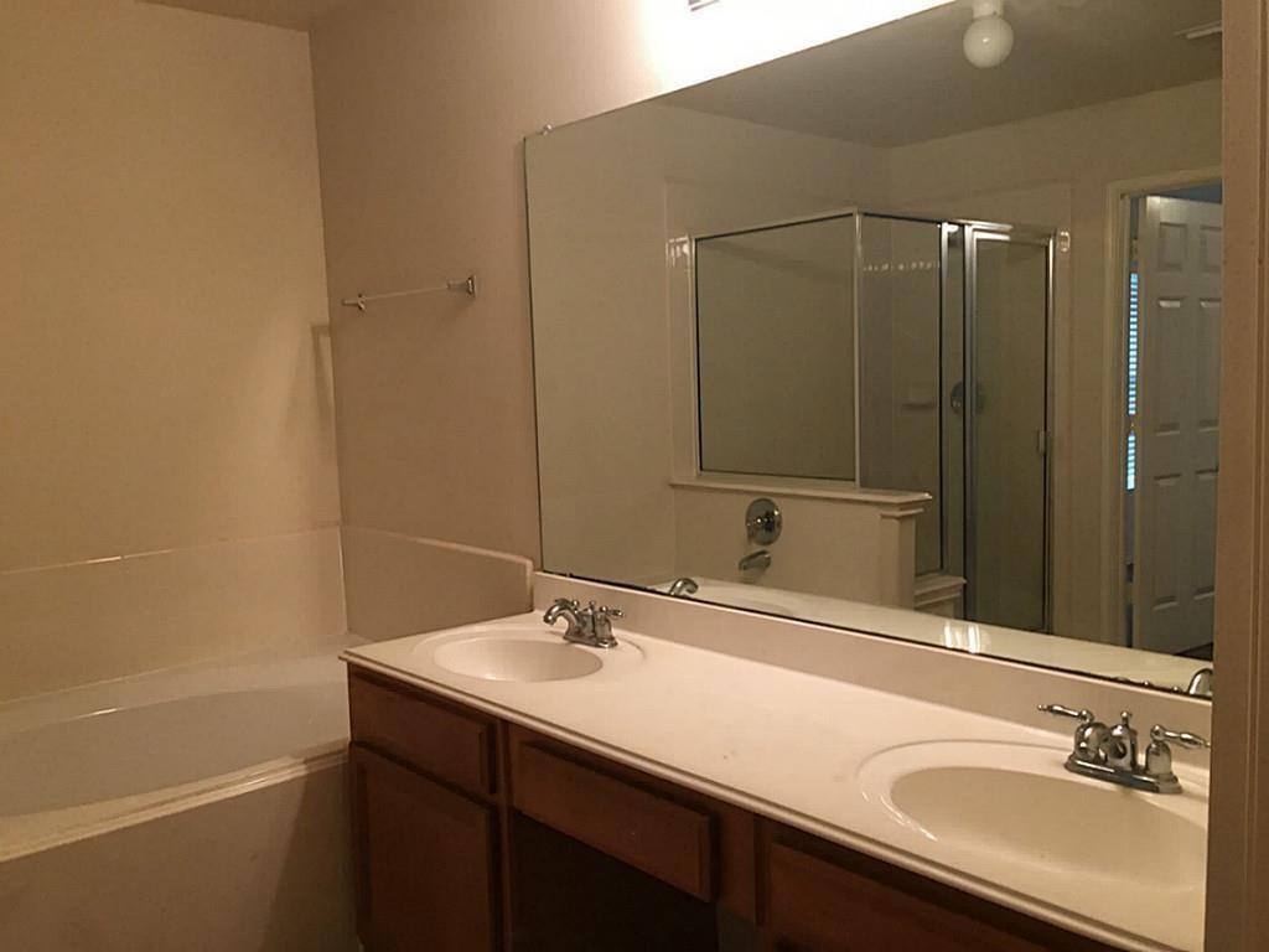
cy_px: 476
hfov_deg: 61.7
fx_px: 1063
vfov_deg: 48.2
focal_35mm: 29
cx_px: 634
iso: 125
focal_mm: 4.15
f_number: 2.2
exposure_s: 1/30
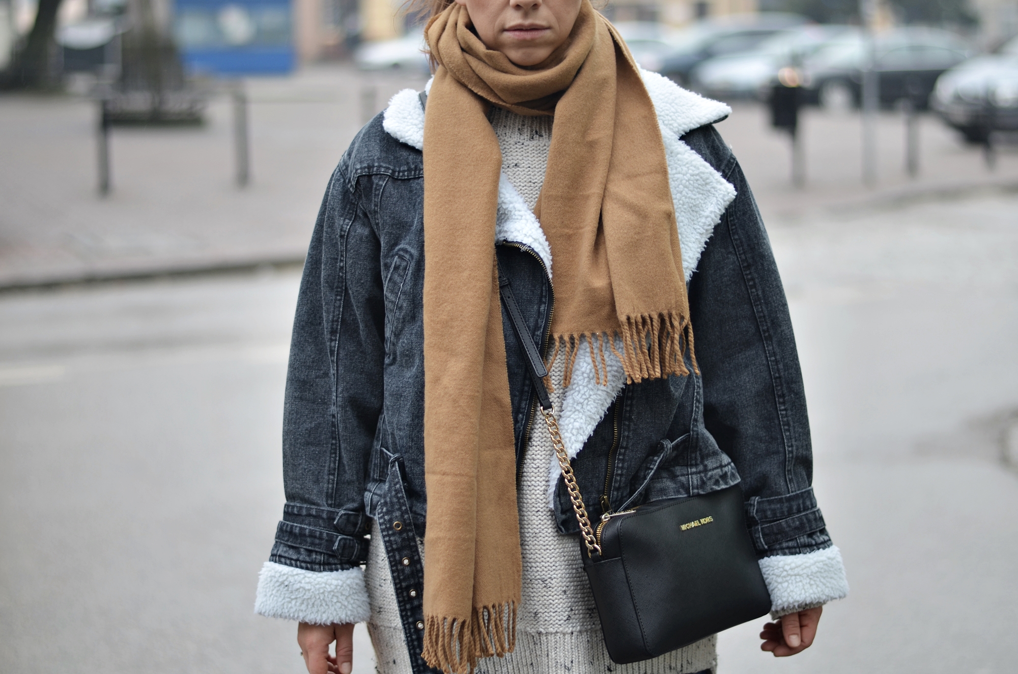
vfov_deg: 18.1
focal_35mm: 75
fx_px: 2117
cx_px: 509
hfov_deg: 27.0
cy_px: 337
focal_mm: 50
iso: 100
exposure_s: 1/160
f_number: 1.8
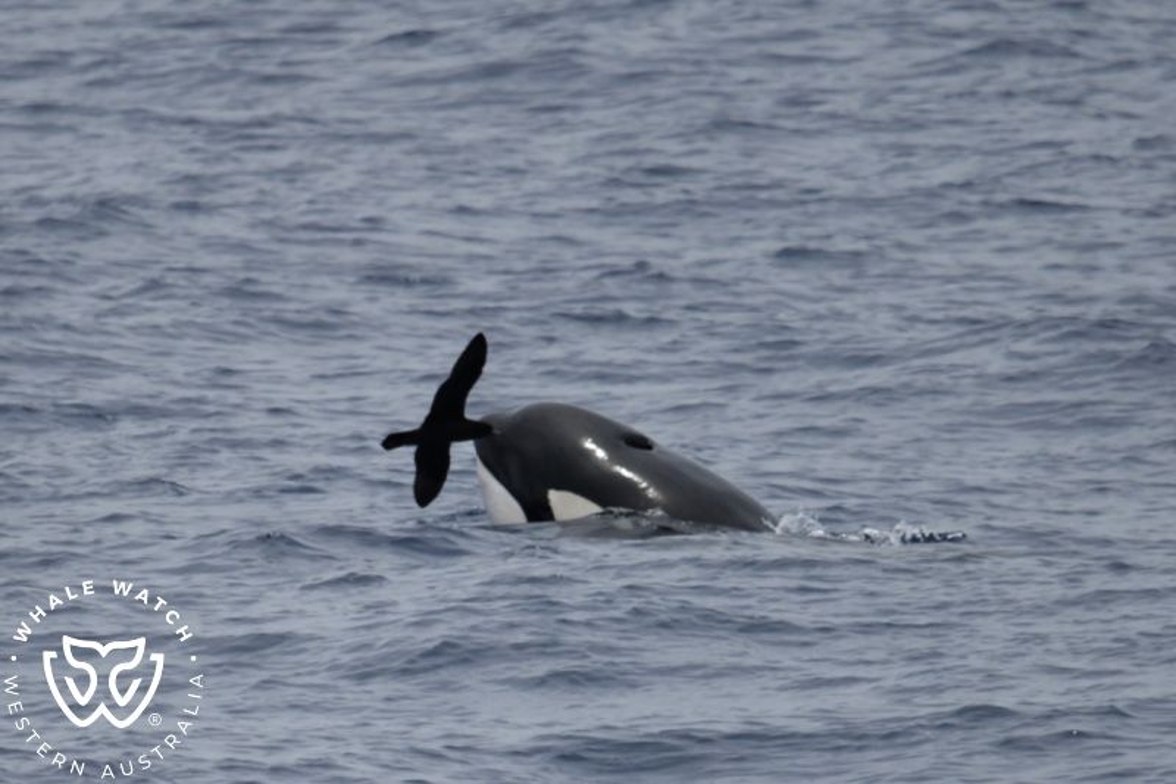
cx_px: 588
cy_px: 392
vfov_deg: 2.3
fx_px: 19595
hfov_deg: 3.4
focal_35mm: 600
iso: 640
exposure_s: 1/8000
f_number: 6.3
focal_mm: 600
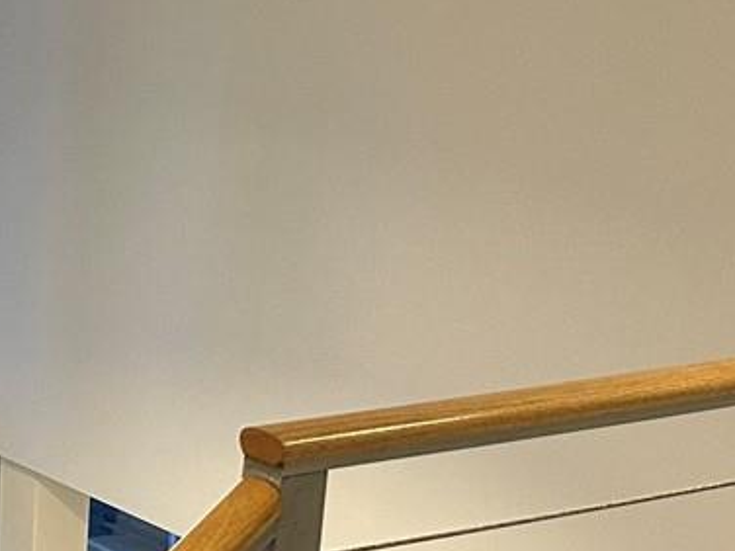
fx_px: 2166
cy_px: 442
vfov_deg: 14.4
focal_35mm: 102
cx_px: -344
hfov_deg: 17.5
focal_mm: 6.86
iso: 250
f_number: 1.78
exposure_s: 1/60
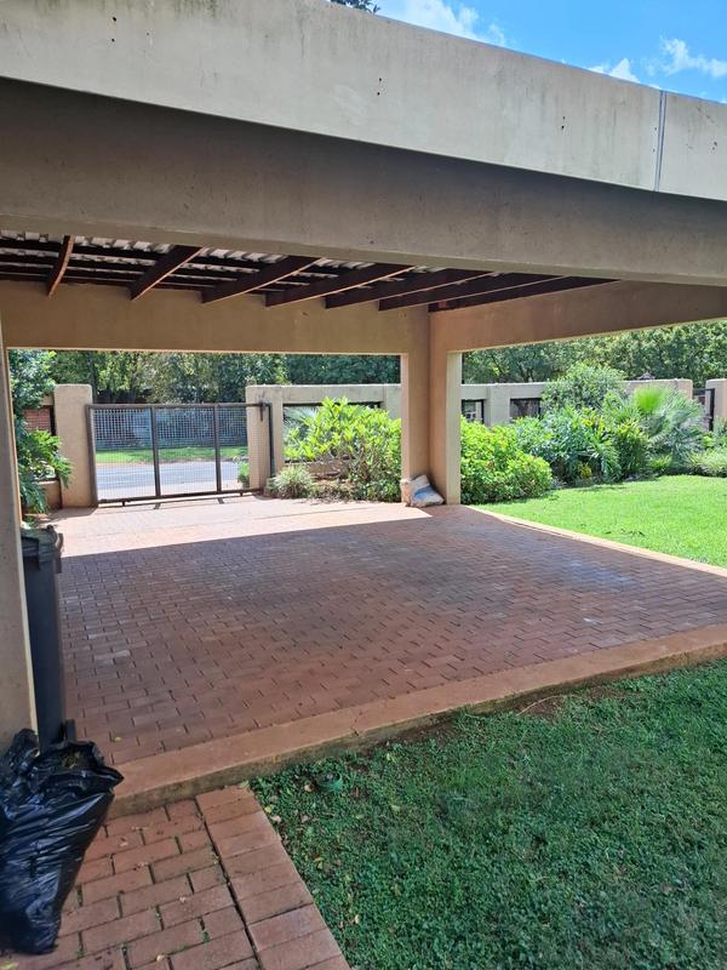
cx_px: 364
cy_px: 485
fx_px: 644
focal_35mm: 23
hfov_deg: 58.9
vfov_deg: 73.9
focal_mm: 5.54
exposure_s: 1/781
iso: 50
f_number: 1.8
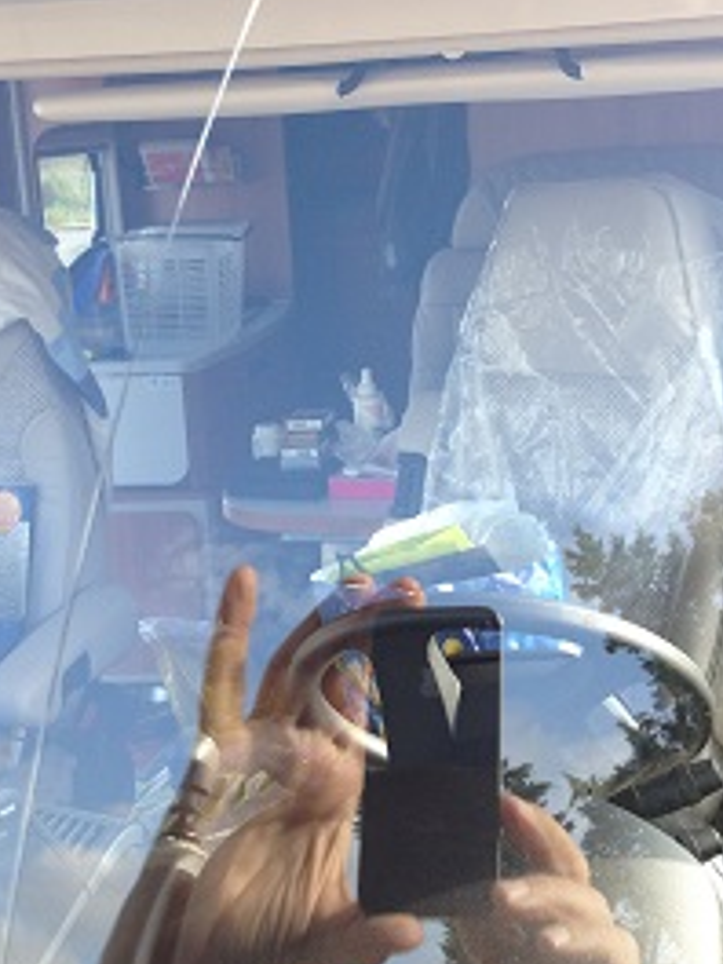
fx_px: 1476
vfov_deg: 35.6
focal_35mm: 53
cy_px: 285
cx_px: 358
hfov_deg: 27.5
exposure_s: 1/217
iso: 50
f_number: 2.4
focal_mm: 4.28
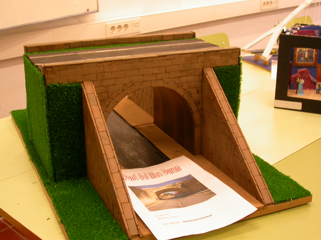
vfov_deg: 28.0
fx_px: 482
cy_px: 120
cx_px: 160
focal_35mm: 52
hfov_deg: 36.8
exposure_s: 1/14.4
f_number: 2.9
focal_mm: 10.9
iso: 100
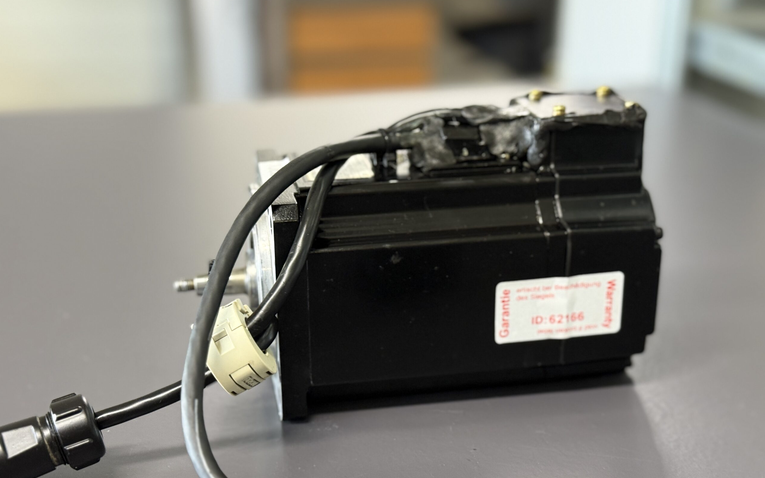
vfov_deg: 25.3
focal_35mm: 51
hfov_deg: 39.6
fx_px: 1063
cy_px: 284
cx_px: 382
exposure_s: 1/33
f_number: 1.78
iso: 250
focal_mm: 6.76
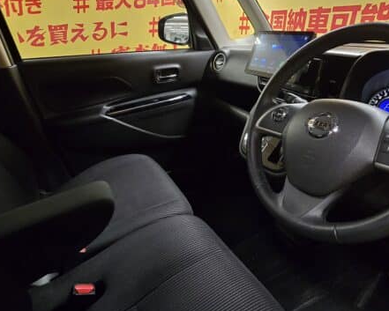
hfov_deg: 72.6
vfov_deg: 60.5
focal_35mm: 23
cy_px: 130
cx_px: 202
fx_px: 265
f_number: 2.2
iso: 500
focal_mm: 2.2
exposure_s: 1/50
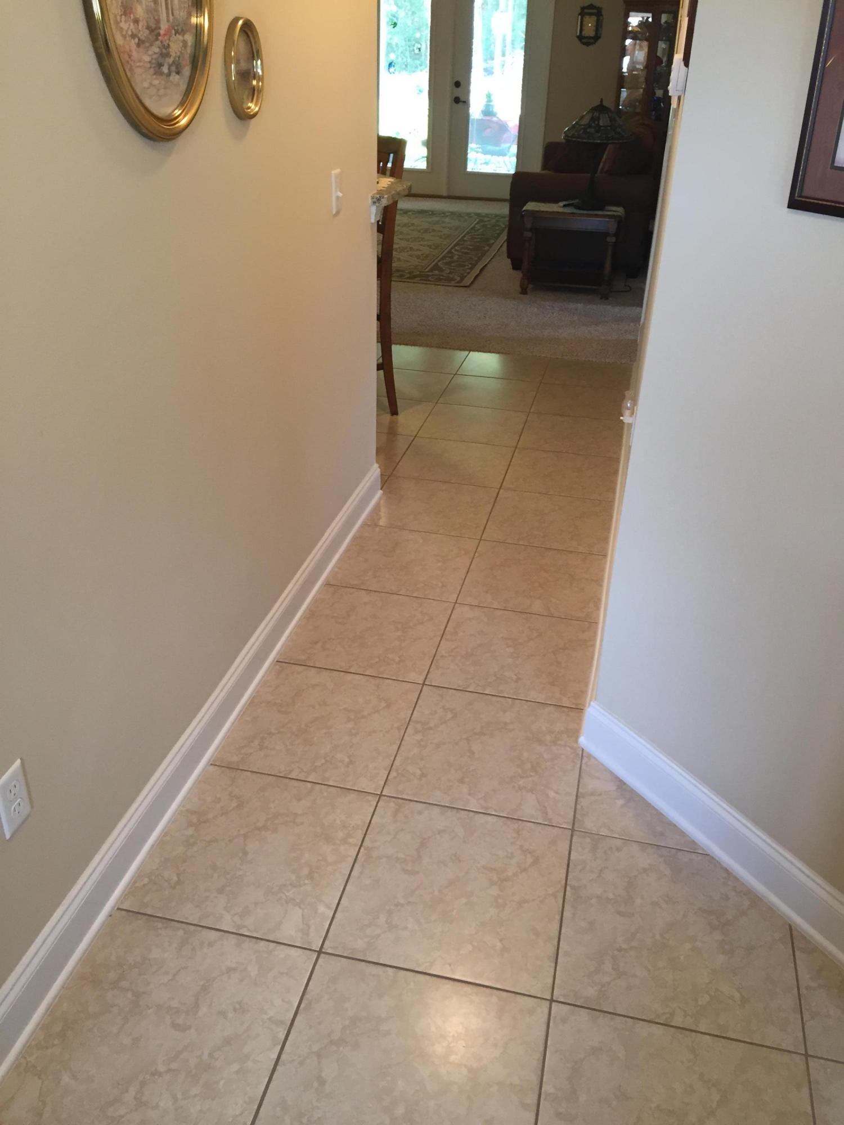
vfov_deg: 61.7
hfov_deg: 48.2
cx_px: 422
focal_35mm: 29
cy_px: 562
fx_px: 943
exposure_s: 1/30
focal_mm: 4.15
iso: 100
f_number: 2.2
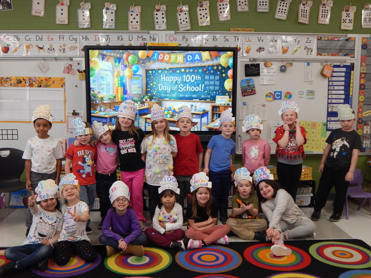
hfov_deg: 54.0
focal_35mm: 34
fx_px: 364
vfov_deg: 41.8
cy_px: 139
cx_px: 186
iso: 180
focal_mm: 6.1
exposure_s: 1/30
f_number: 3.3
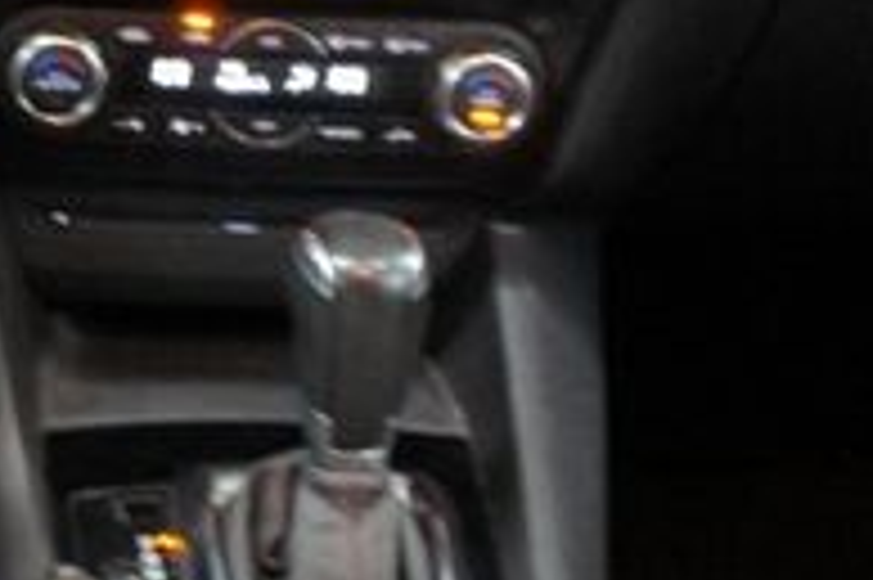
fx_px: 2399
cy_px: 40
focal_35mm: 99
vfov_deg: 13.7
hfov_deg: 20.0
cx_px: -14
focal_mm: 20
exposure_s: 1/25
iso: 1600
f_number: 4
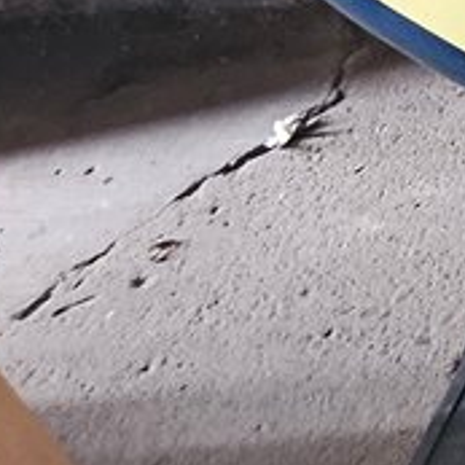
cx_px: 1824
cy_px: -827
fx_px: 2705
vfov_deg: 8.5
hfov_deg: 7.3
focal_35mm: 178
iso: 160
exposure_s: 1/9.99
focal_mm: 6.3
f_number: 1.7
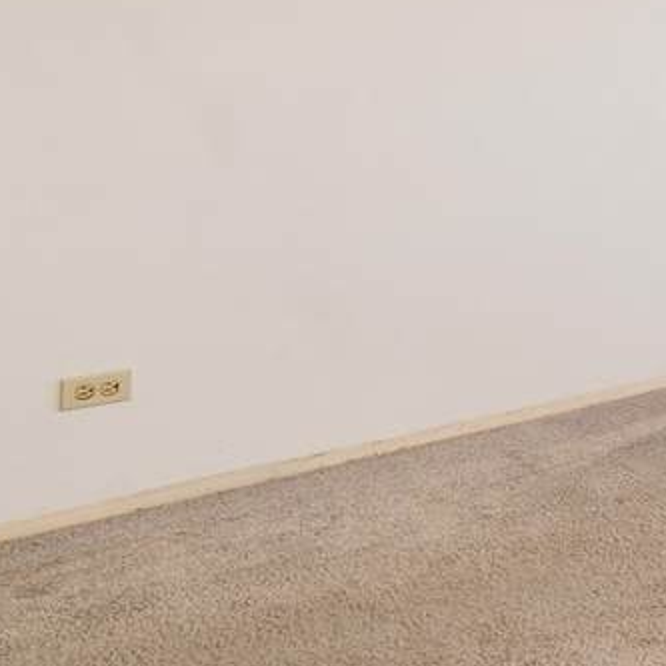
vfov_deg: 32.4
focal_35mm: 49
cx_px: 1194
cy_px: 29
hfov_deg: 21.9
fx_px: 1067
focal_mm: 10
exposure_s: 1/25
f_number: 8
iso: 160
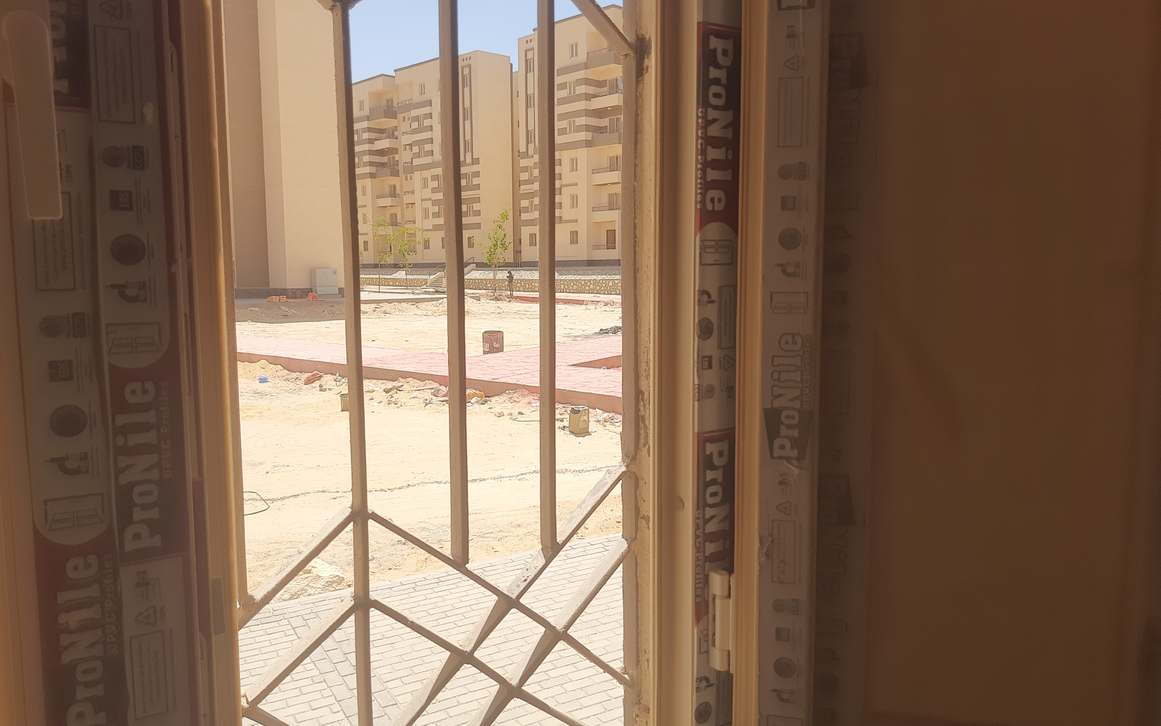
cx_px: 572
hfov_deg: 70.4
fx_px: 823
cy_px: 350
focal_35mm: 26
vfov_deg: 47.6
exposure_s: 1/808
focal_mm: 5.23
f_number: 1.8
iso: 20
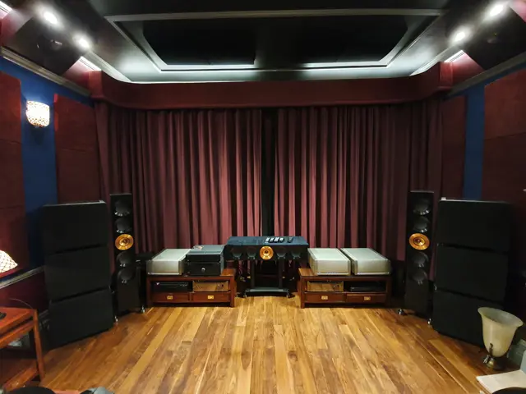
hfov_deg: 106.2
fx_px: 198
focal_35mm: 13
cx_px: 263
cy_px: 197
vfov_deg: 89.9
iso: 640
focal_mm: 1.8
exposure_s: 1/10
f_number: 2.2
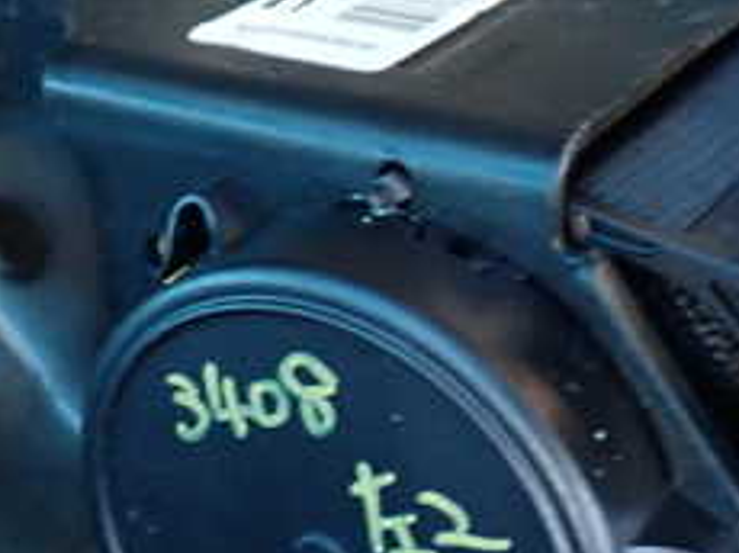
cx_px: 495
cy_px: 309
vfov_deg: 15.7
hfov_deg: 20.8
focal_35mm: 94
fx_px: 2005
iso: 800
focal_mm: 6.37
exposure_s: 1/10
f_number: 2.5
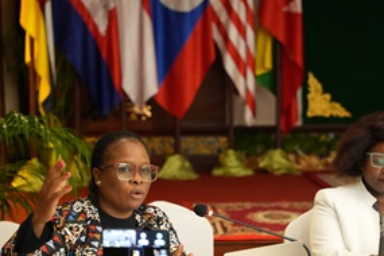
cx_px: 257
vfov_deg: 14.7
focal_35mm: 93
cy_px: 160
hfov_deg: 21.8
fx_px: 994
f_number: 2.8
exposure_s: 1/100
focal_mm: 59.1
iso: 5000
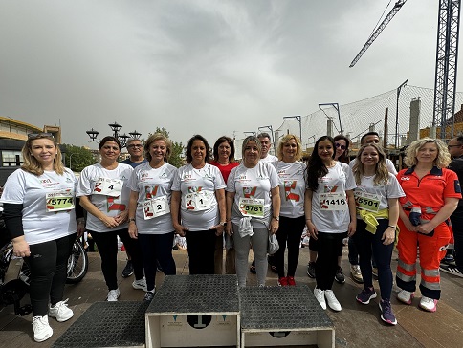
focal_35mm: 14
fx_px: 187
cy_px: 174
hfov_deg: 102.0
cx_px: 232
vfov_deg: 85.8
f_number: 2.2
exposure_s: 1/2674
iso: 50
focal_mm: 2.22
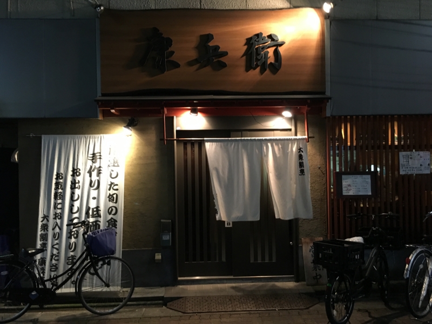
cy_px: 162
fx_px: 362
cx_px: 216
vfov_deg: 48.2
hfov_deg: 61.7
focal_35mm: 29
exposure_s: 1/15
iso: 200
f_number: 2.2
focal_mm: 4.15
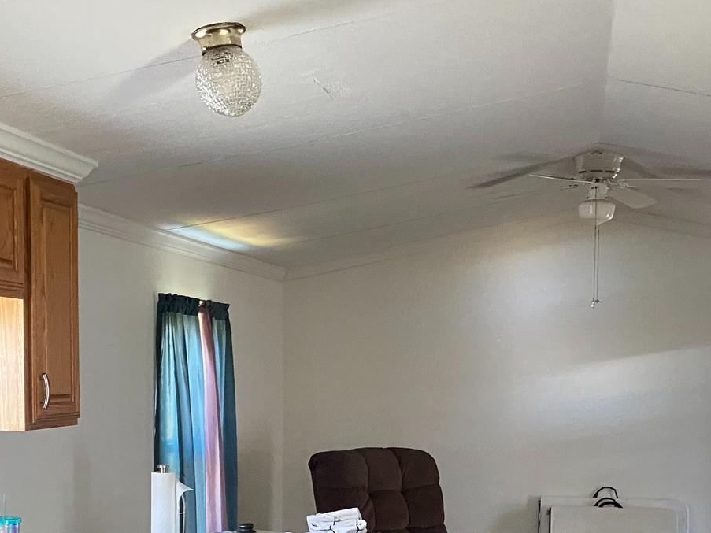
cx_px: 421
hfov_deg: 32.6
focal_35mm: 59
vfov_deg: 24.1
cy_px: 481
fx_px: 1212
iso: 800
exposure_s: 1/30
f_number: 1.8
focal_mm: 4.25
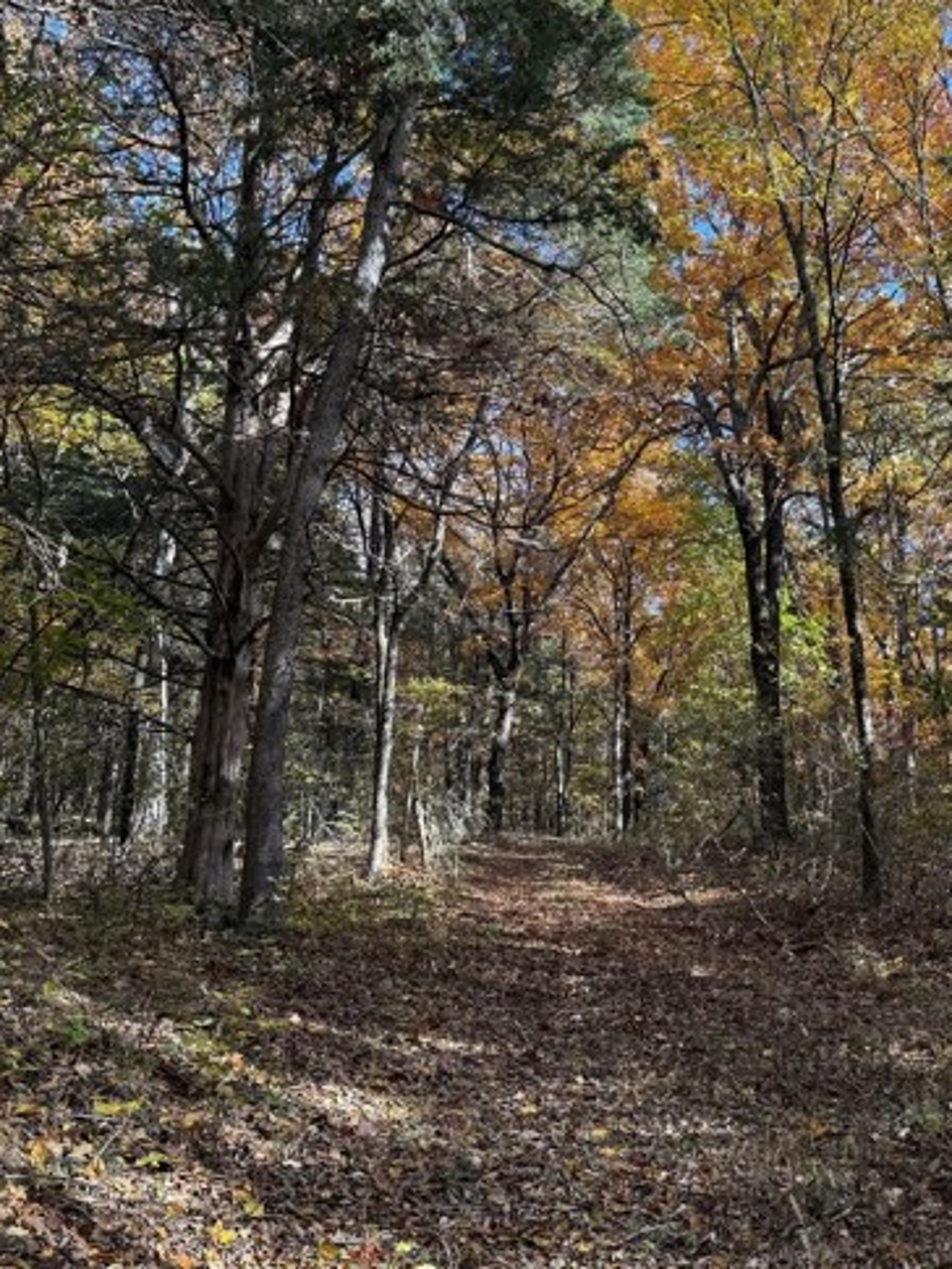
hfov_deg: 37.1
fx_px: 1393
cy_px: 615
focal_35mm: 38
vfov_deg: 49.0
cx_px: 683
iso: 100
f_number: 1.78
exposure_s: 1/501
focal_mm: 6.76
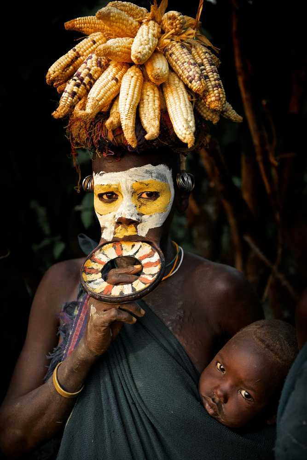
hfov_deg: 26.0
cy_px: 230
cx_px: 154
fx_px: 665
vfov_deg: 38.2
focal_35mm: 52
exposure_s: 1/500
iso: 640
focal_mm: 52
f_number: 2.8
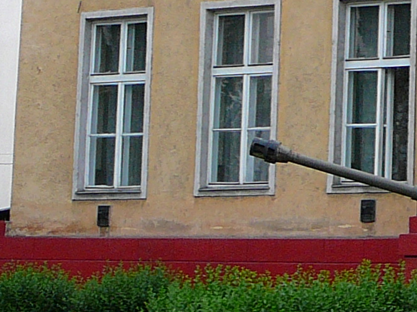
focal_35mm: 187
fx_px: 2252
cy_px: -37
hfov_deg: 10.1
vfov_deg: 7.9
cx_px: 680
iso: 80
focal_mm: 7.3
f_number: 3.4
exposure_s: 1/200
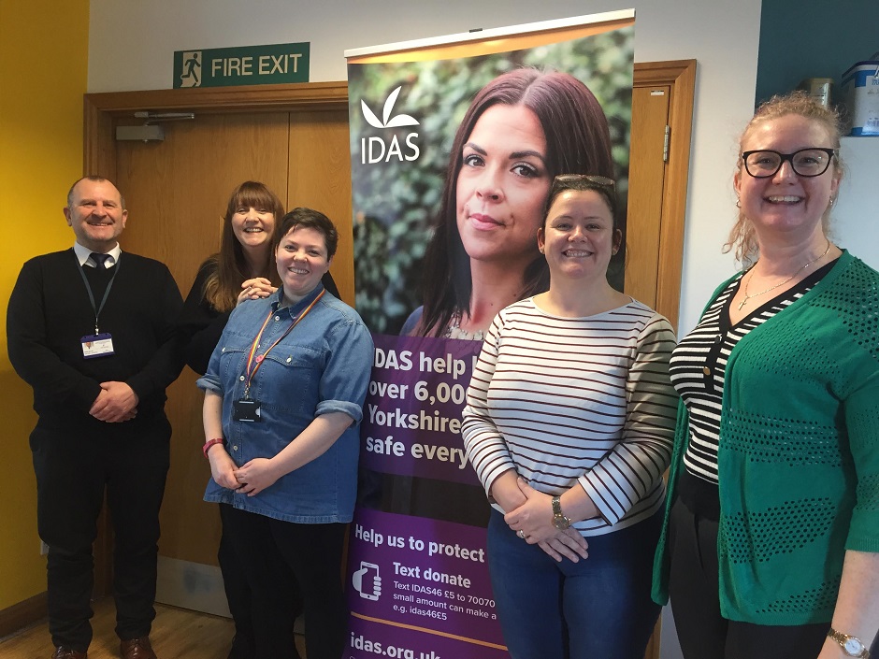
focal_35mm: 29
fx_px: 736
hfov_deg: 61.7
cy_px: 330
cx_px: 440
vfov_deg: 48.2
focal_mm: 4.15
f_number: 2.2
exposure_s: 1/33
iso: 125
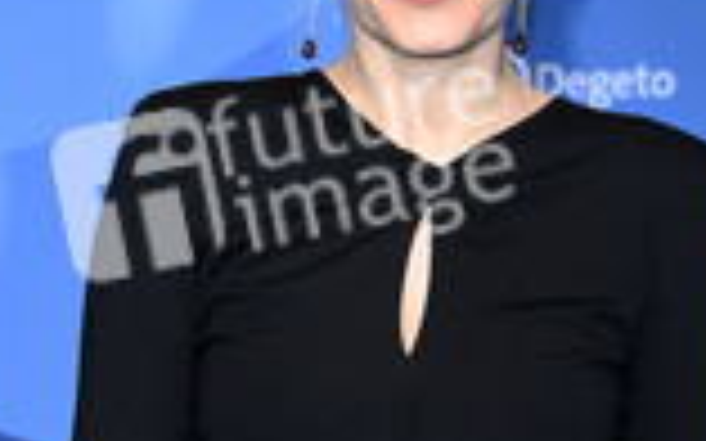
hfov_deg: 9.8
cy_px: 400
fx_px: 4097
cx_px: 414
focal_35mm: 213
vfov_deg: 6.1
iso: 1000
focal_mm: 82
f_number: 5.6
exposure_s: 1/250
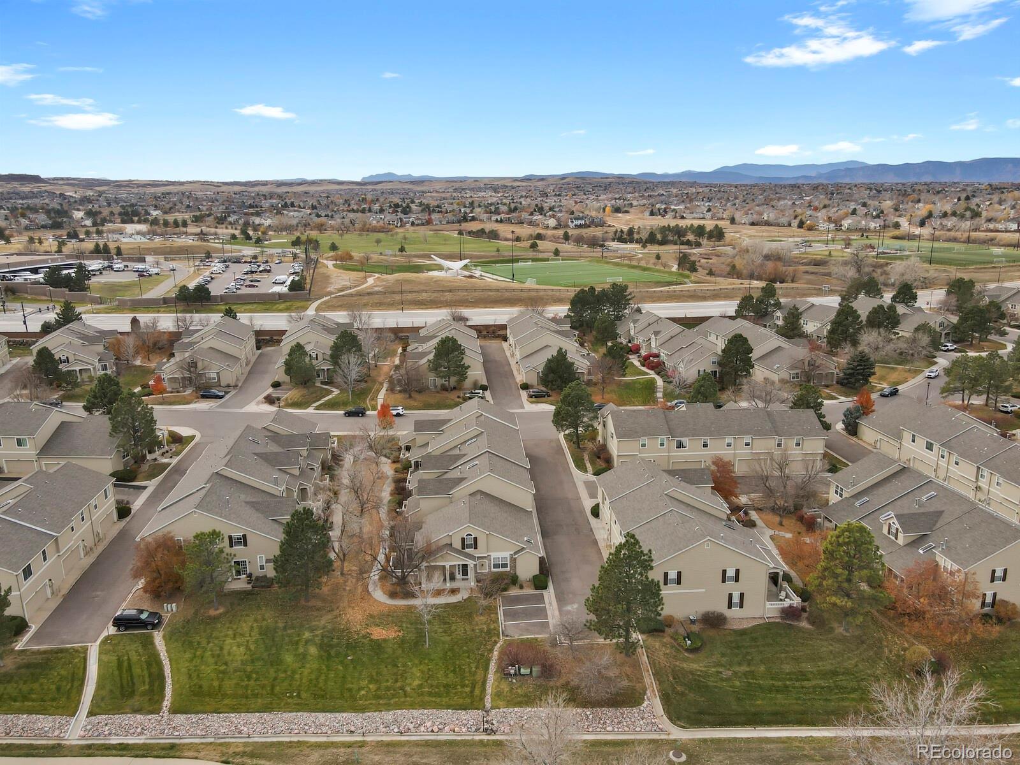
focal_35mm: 24
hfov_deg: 71.6
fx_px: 707
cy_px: 382
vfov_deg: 56.8
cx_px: 510
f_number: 2.8
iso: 100
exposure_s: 1/400
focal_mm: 4.5
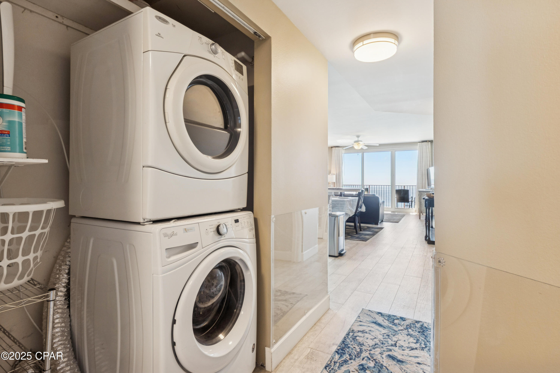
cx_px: 280
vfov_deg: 70.4
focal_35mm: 17
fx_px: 264
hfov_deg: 93.3
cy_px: 186
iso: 200
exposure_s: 1/30
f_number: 8
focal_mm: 11.9
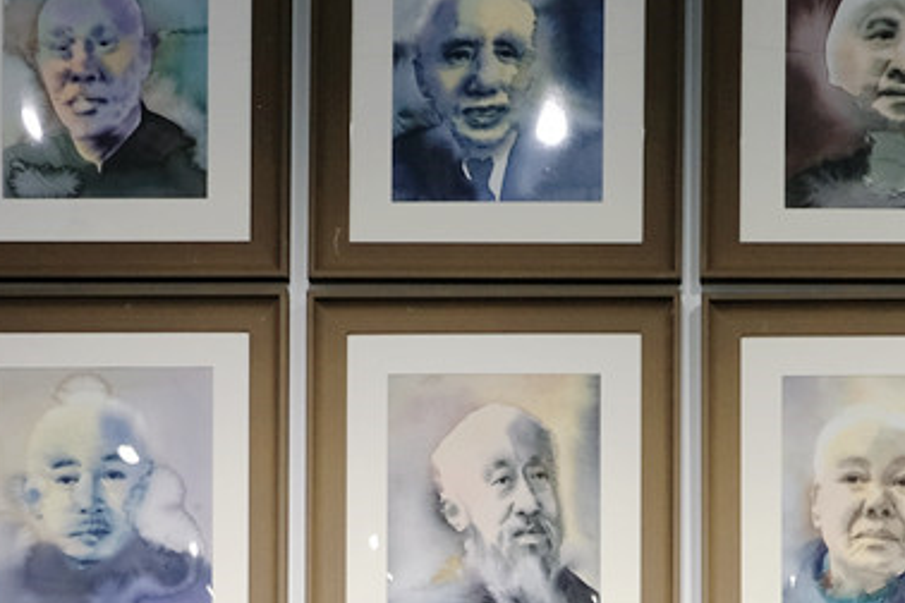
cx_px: 651
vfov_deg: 11.7
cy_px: 962
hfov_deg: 18.3
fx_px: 2790
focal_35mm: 111
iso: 200
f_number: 2.8
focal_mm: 18.8
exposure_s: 1/125
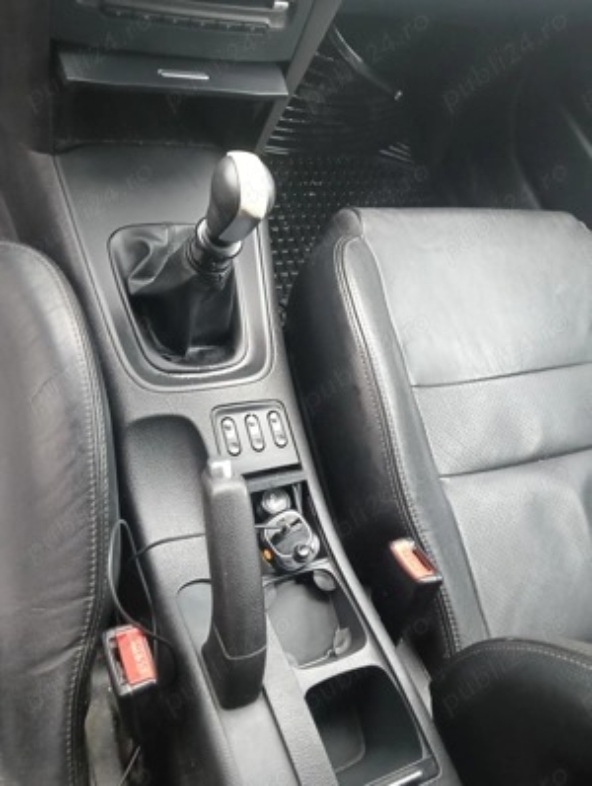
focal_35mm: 27
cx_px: 296
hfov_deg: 51.5
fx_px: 614
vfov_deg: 65.2
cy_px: 393
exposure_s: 1/33.3
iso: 1000
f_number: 1.8
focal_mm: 3.98
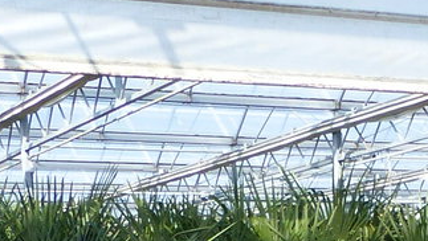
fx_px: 1533
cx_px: 555
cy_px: 489
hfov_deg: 15.2
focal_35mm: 135
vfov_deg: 8.5
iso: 100
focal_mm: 4.5
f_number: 4
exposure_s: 1/320
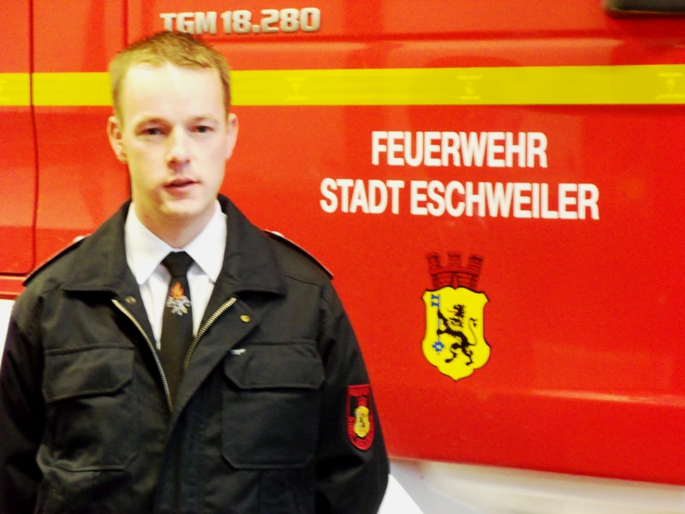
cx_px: 342
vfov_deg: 11.2
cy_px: 257
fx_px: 2612
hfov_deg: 14.9
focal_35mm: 132
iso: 400
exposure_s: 1/3.33
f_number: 4.7
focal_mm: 23.7
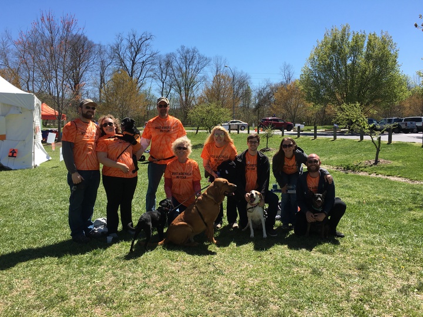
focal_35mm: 29
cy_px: 158
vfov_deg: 48.2
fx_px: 354
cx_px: 212
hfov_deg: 61.7
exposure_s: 1/1282
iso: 25
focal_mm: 4.15
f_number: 2.2
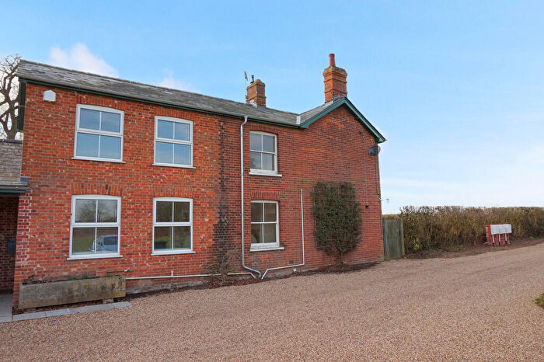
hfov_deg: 73.8
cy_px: 181
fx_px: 362
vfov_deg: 53.1
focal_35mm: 24
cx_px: 272
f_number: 9
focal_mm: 16
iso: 100
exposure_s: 1/80
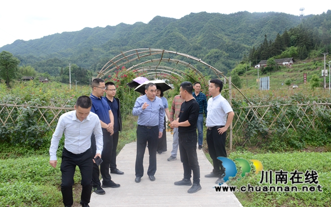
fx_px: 280
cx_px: 165
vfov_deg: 40.6
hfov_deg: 61.2
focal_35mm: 31
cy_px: 96
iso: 1100
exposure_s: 1/640
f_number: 13
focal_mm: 20
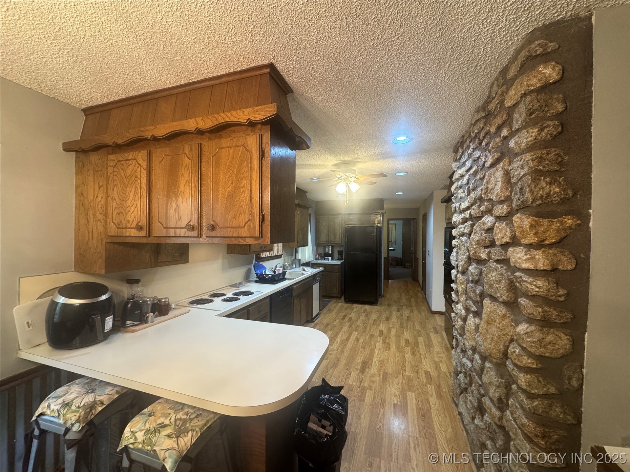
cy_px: 236
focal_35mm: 14
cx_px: 315
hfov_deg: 102.1
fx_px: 255
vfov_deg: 85.7
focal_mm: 2.22
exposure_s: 1/60
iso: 320
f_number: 2.2
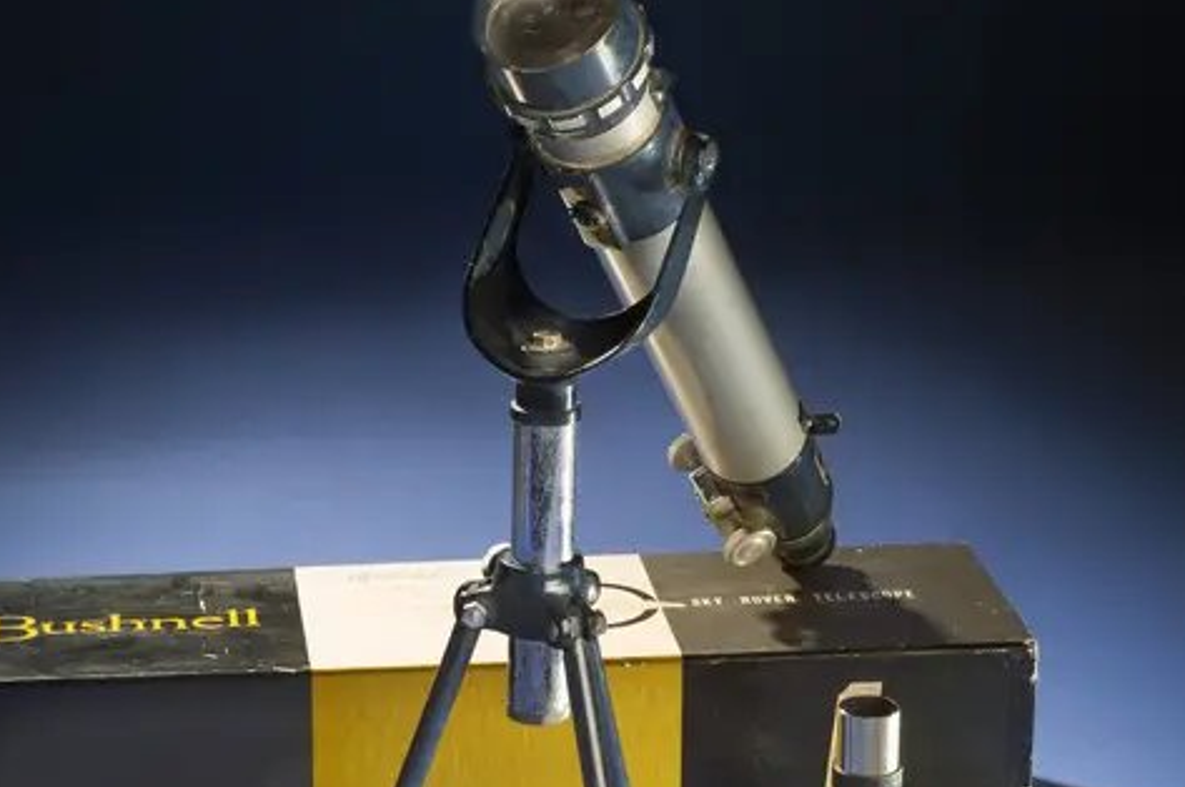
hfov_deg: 19.5
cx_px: 575
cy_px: 504
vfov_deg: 13.0
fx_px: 3451
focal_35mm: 105
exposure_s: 1/160
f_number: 16
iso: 100
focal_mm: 60
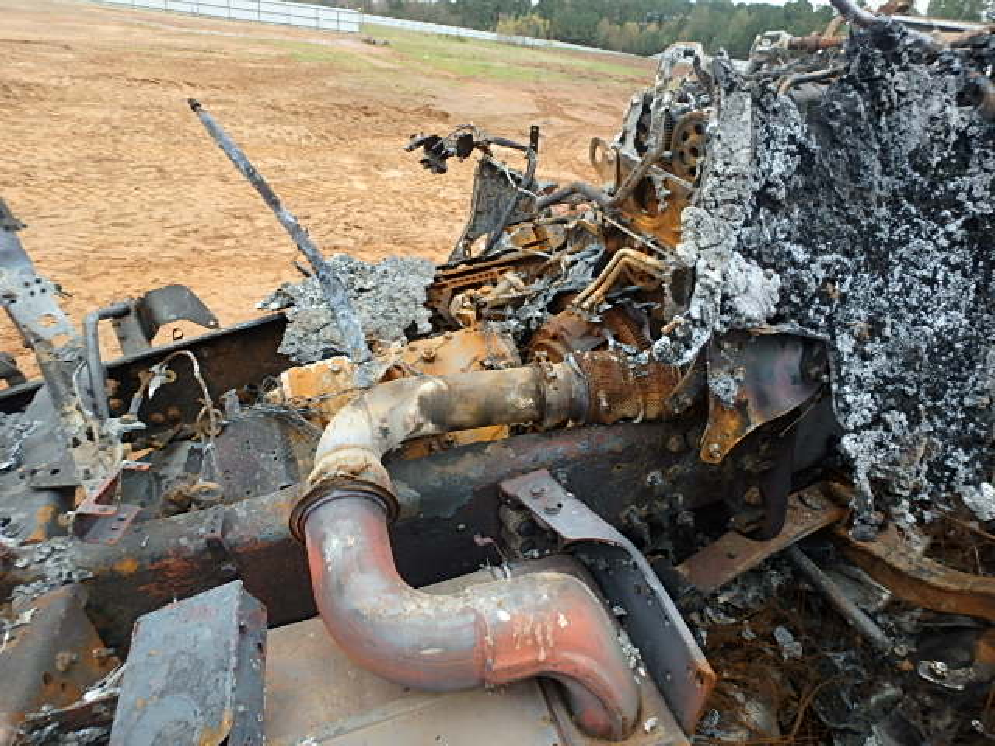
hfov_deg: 79.0
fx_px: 604
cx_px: 498
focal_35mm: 21
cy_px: 373
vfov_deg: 63.4
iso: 125
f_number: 3.5
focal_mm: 3.7
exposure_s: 1/60
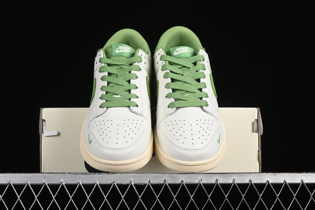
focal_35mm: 75
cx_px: 158
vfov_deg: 18.2
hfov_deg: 27.0
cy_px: 105
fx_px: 656
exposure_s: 1/160
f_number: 8
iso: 160
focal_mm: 50
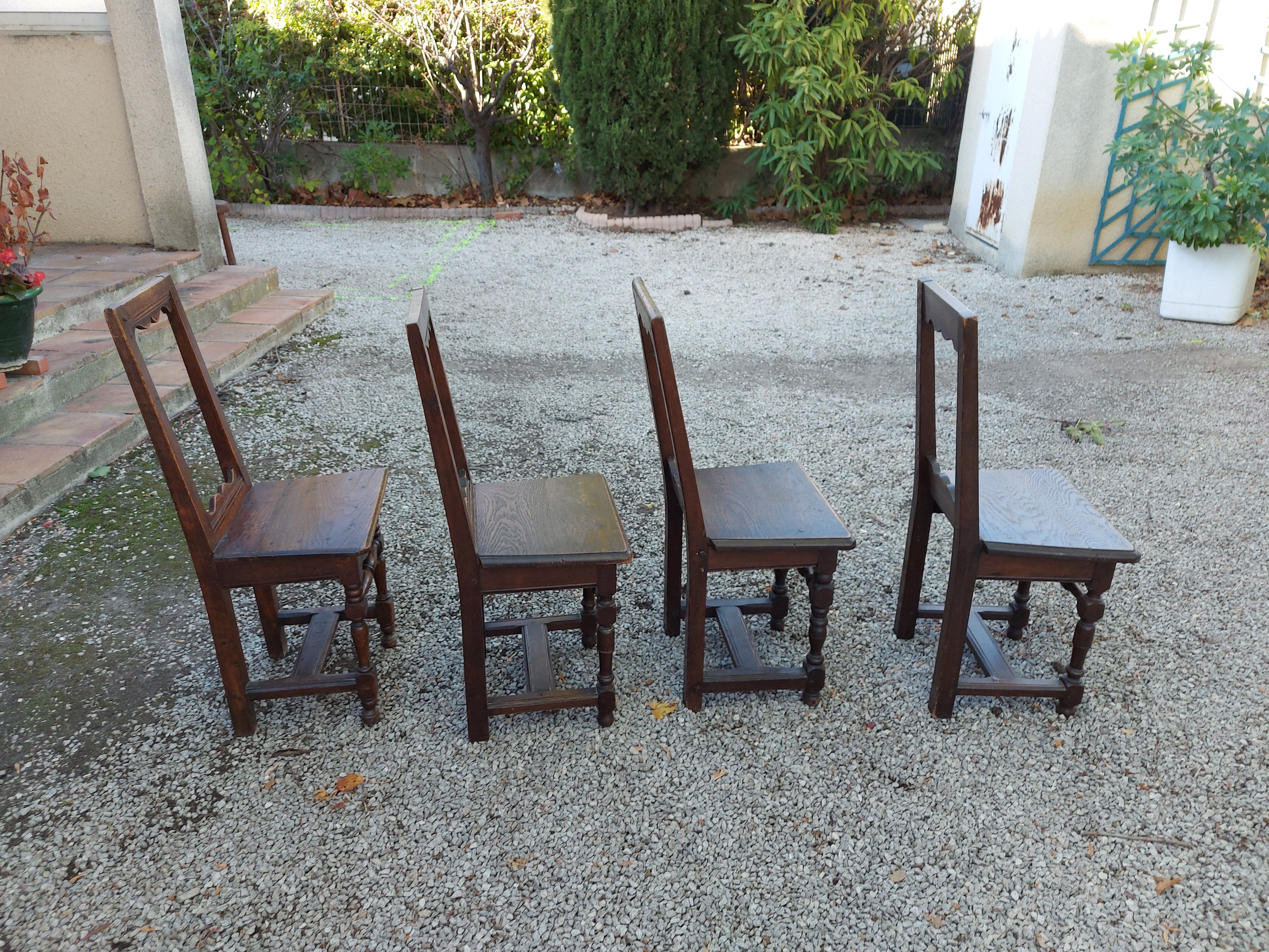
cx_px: 634
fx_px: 880
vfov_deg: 56.8
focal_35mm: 24
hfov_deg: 71.6
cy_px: 476
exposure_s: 1/120
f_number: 1.8
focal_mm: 5.23
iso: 64
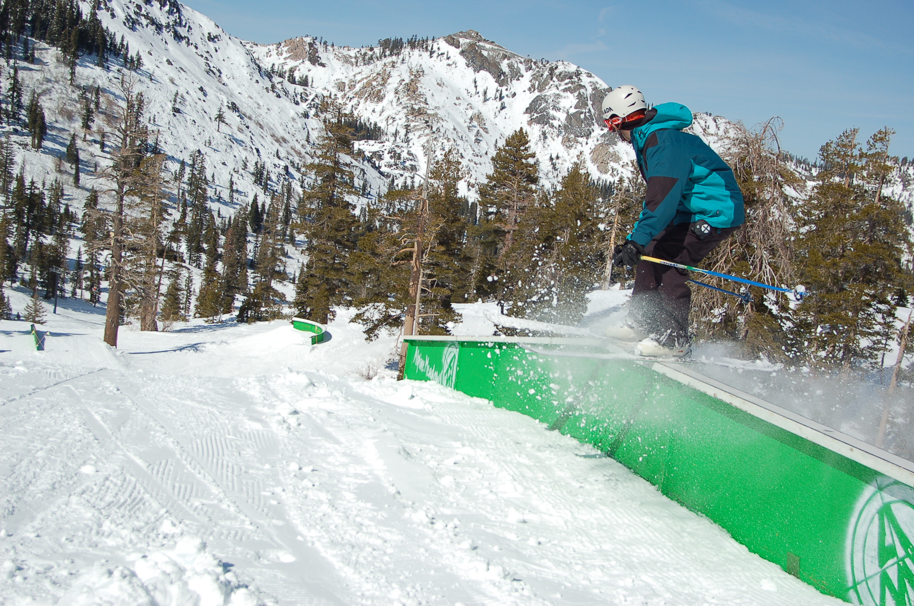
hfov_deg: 46.5
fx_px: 1065
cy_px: 303
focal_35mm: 42
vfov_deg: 31.8
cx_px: 457
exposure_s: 1/1600
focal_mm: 28
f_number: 5.6
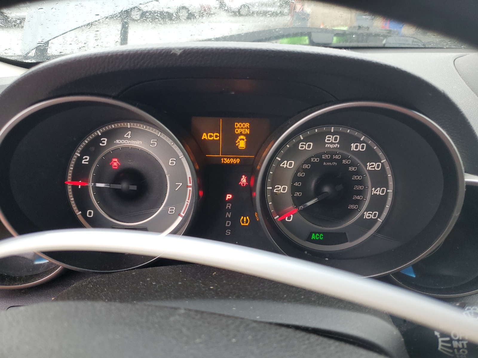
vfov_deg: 53.1
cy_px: 179
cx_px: 239
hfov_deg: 67.3
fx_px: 359
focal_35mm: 26
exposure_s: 1/106
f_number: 1.5
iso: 50
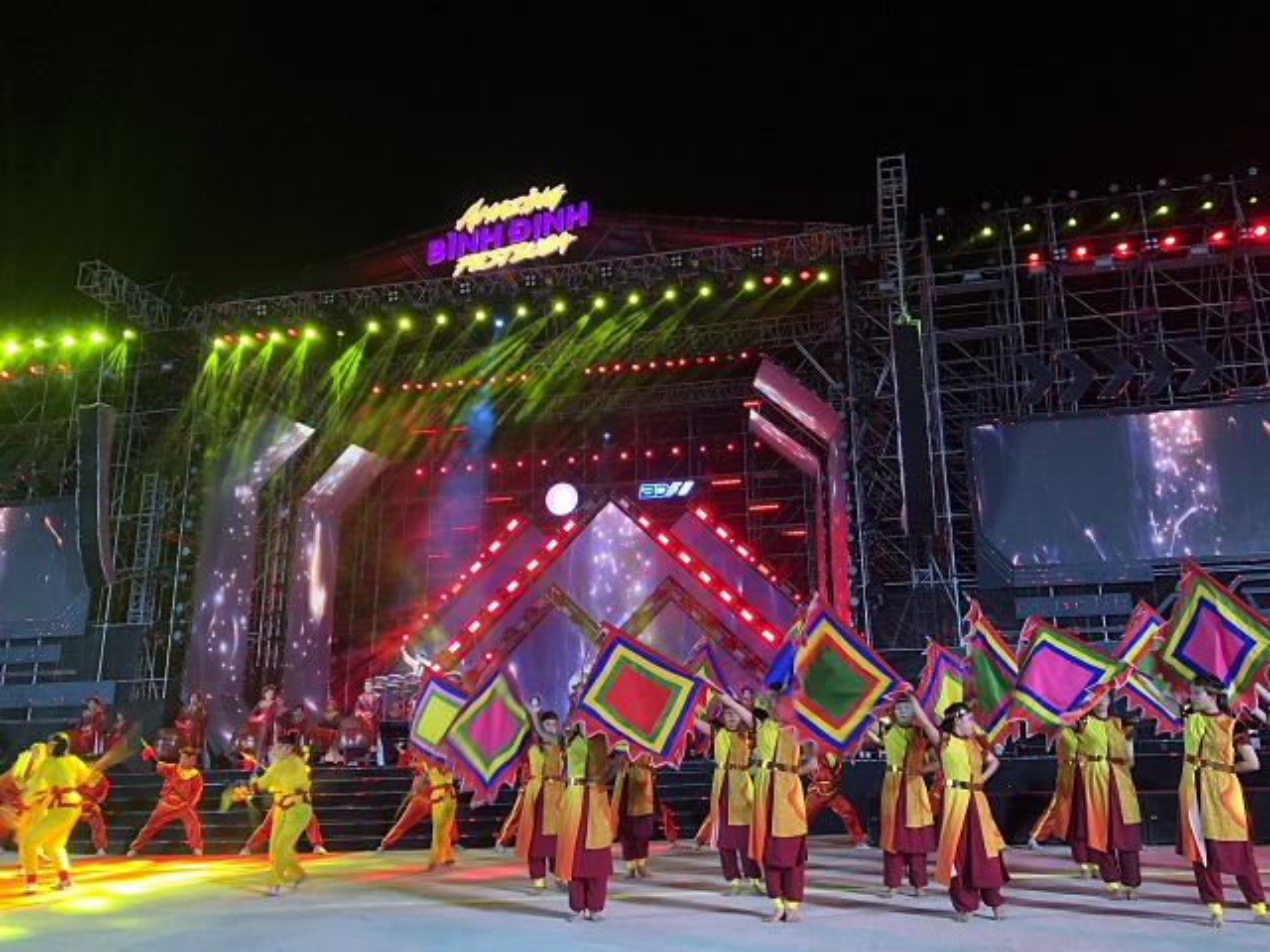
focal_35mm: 28
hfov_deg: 63.4
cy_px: 476
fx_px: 1027
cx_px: 635
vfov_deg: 49.7
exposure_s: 1/60
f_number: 1.8
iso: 320
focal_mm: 3.99
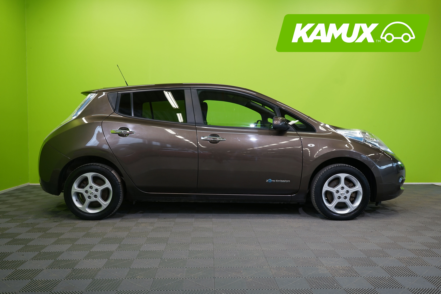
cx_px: 220
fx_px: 392
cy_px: 147
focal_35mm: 32
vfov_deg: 41.1
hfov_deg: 58.7
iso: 400
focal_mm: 32
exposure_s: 1/30
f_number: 5.6
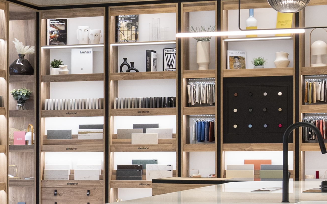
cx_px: -207
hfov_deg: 13.6
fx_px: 1266
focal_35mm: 142
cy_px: 159
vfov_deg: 9.2
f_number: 8
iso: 320
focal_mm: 23
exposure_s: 1/3
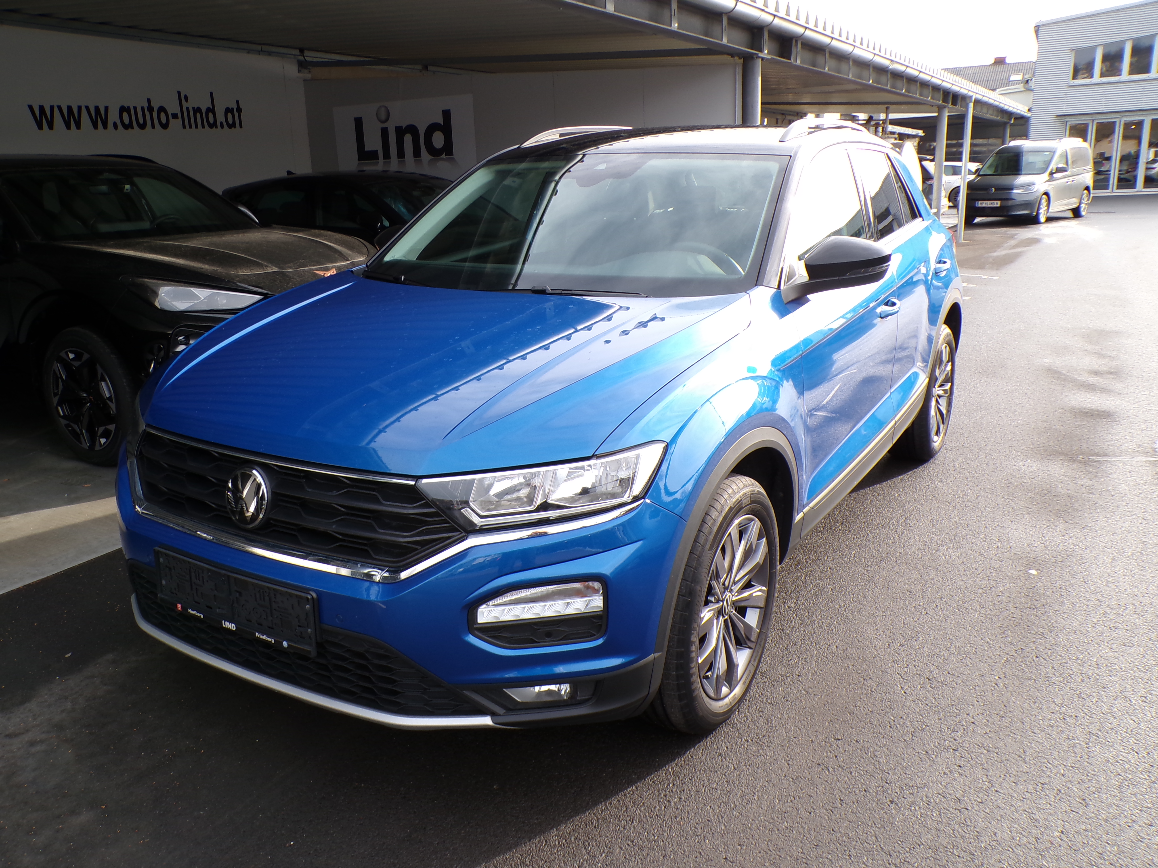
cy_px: 434
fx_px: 937
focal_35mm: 28
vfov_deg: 49.7
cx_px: 579
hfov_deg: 63.4
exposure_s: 1/100
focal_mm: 5
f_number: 4.6
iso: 100
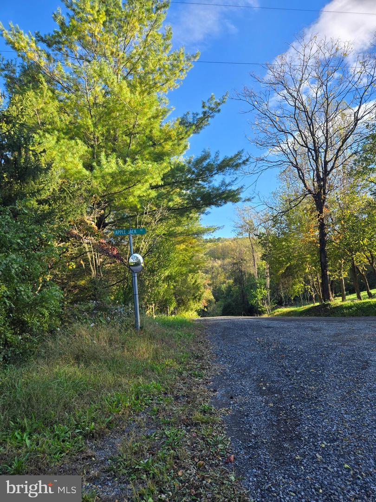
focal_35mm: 23
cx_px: 188
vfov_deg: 73.9
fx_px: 333
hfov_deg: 58.9
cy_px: 251
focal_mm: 5.4
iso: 25
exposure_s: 1/484
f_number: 1.8
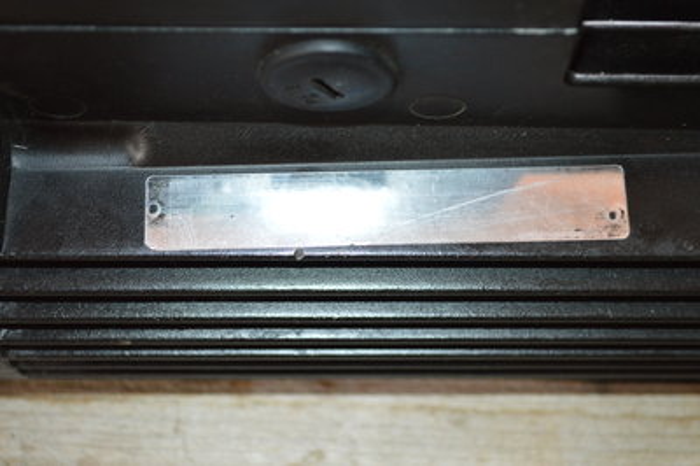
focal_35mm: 63
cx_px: 350
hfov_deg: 31.9
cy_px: 233
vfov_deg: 21.5
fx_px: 1224
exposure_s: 1/60
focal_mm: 42
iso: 1400
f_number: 5.3
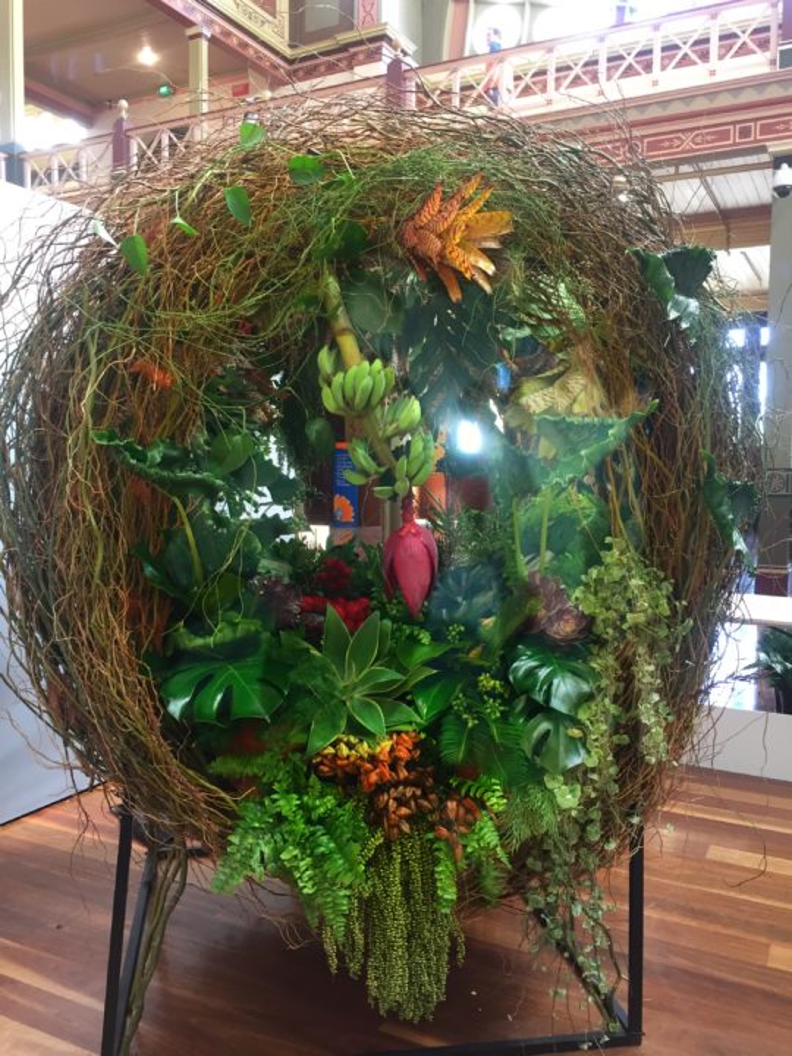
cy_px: 528
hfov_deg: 48.2
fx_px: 885
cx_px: 396
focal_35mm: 29
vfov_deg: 61.7
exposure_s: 1/33
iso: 125
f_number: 2.2
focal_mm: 4.15
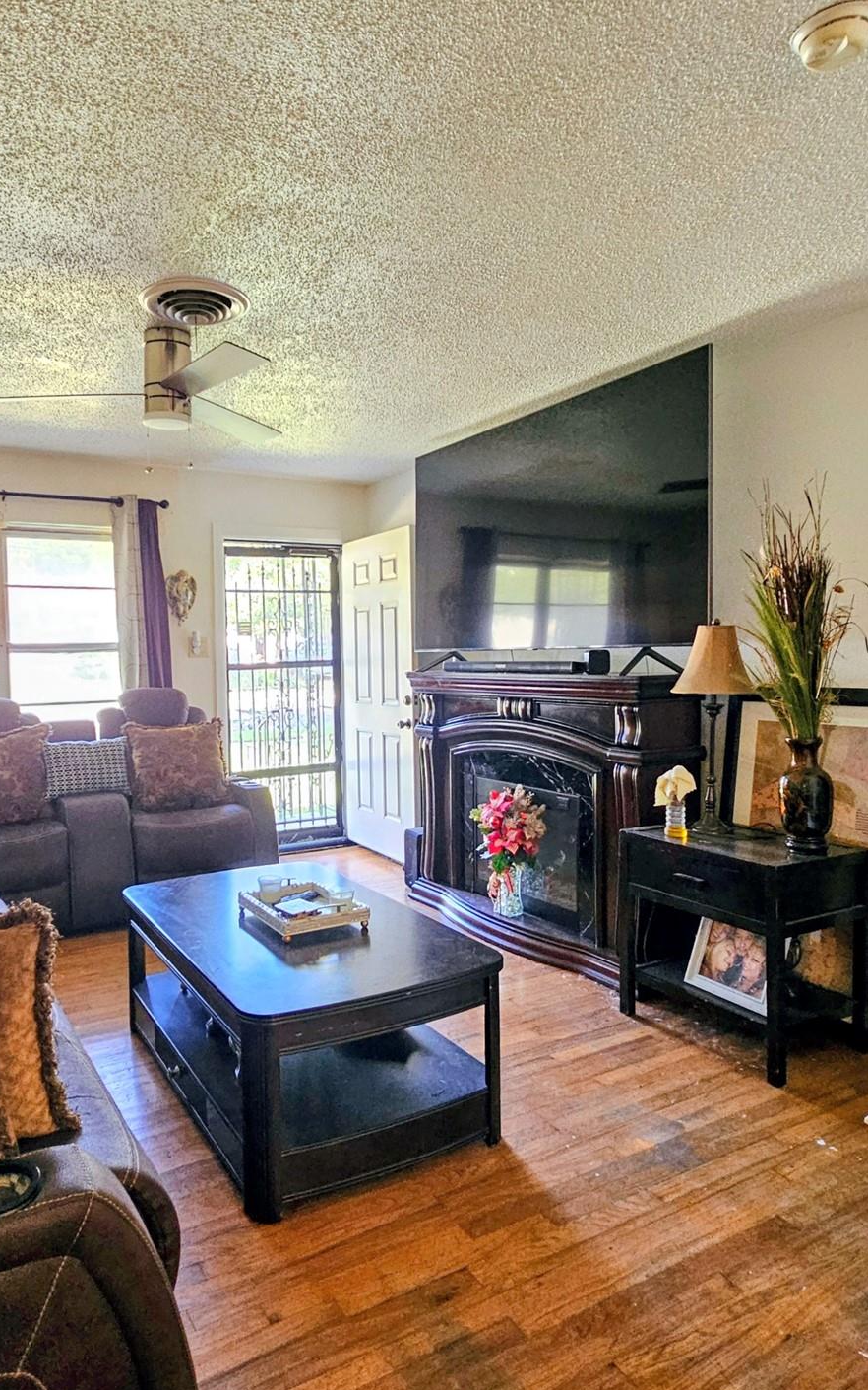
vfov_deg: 85.0
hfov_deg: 58.8
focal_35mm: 20
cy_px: 677
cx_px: 320
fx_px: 757
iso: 400
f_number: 2.2
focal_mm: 2.2
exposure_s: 1/60
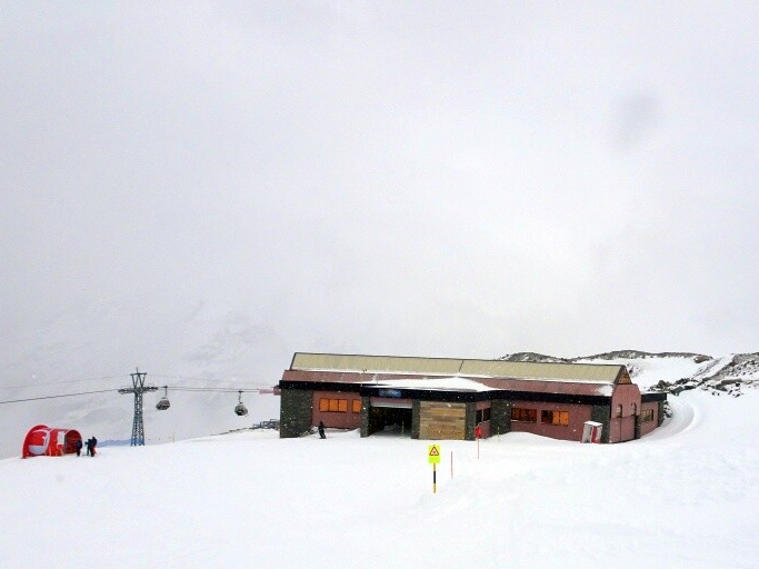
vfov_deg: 39.2
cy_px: 380
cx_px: 493
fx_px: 789
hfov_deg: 50.6
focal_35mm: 36
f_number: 3.5
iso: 80
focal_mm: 4.1
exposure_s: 1/2000
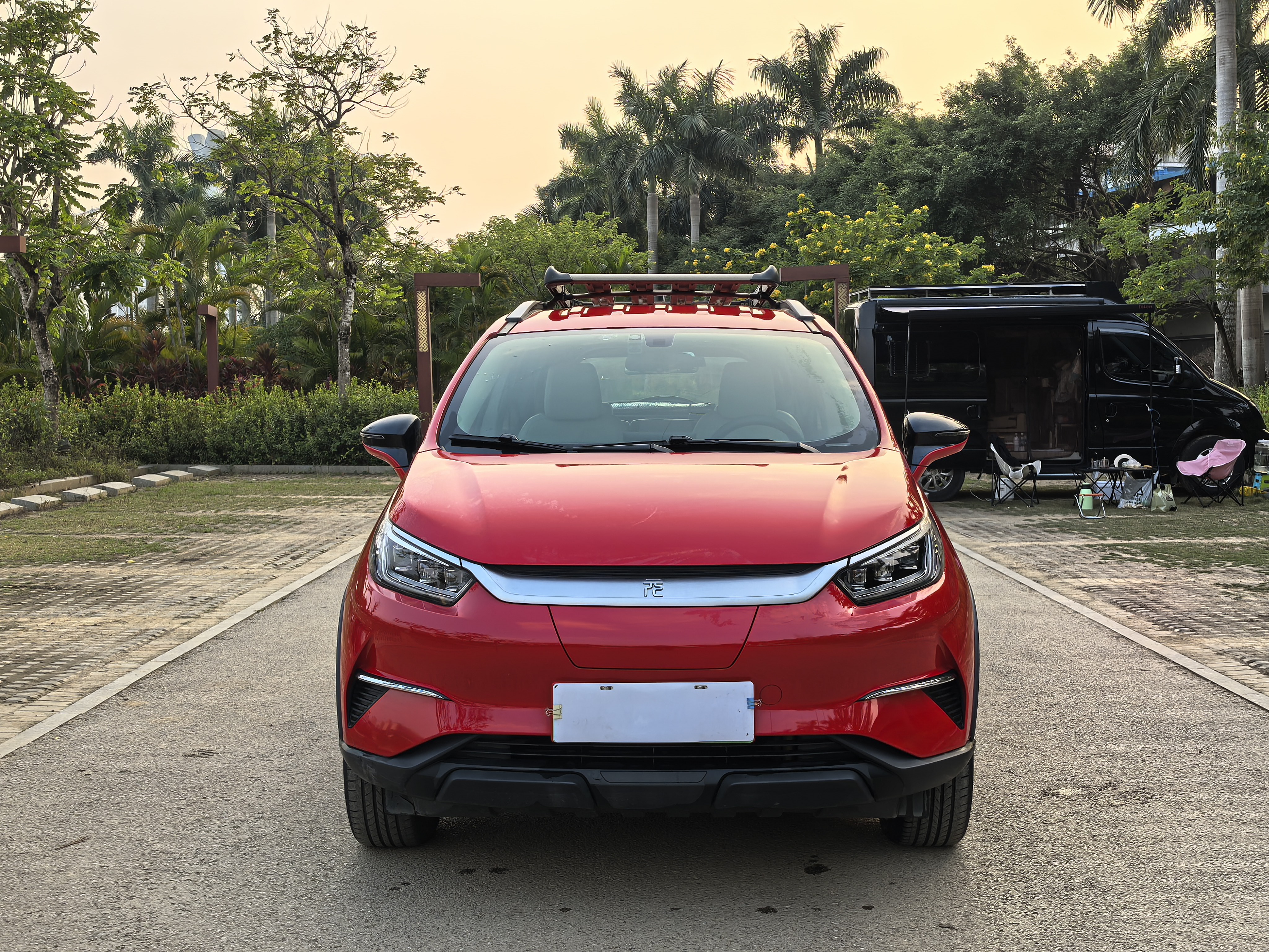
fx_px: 1540
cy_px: 476
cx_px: 634
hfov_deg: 44.8
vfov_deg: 34.3
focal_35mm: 42
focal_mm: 6.98
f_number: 2
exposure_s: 1/189
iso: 50
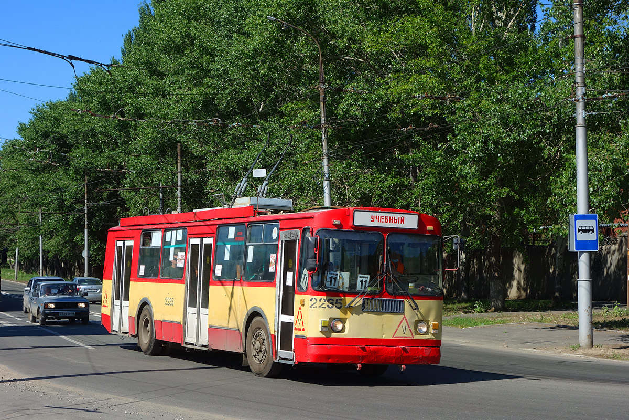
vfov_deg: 20.0
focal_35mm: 68
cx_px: 314
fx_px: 1188
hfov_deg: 29.7
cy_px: 210
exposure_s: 1/500
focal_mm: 25.32
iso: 125
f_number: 5.6
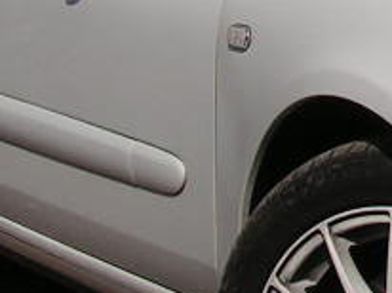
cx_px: 609
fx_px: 2025
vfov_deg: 8.2
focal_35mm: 179
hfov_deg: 10.6
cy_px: 13
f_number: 4.8
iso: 64
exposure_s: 1/1250
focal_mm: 6
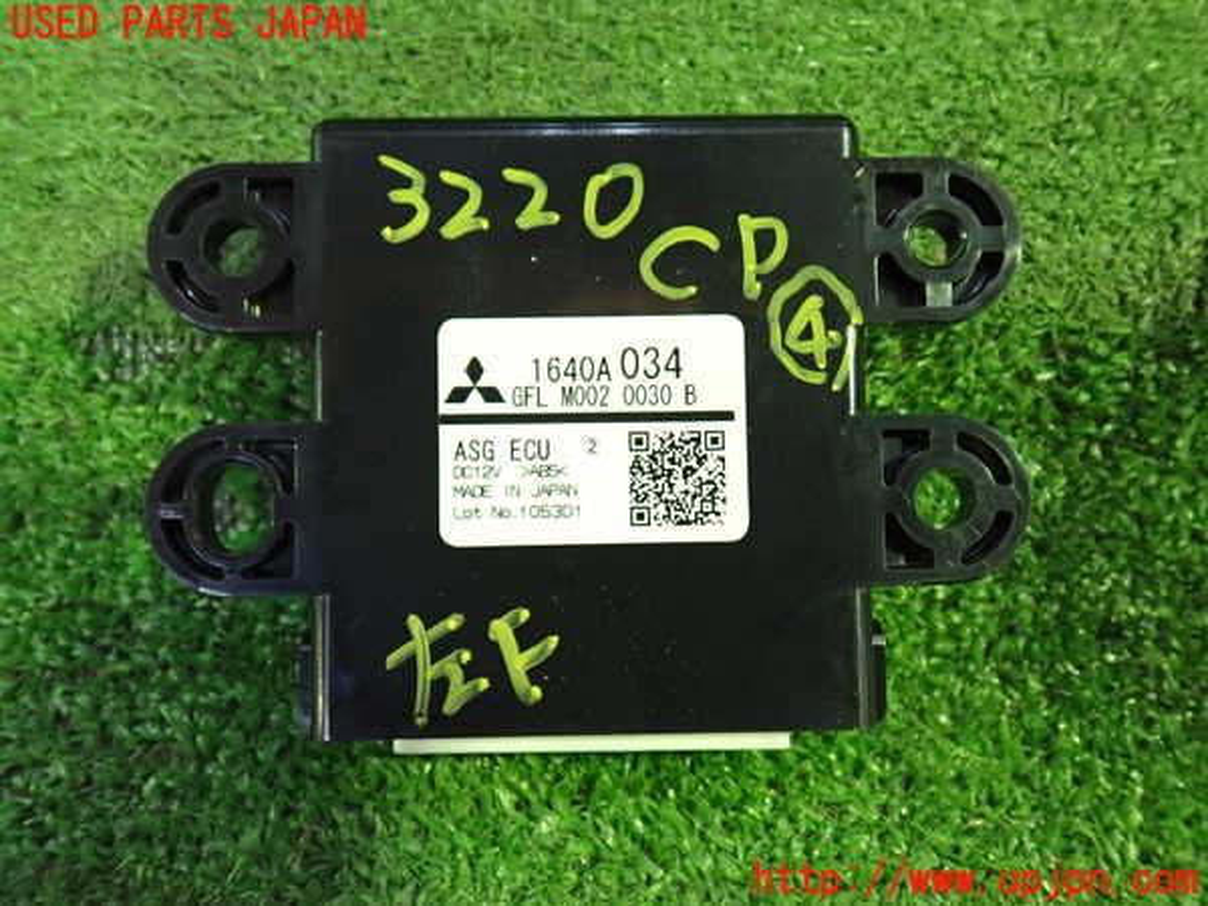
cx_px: 604
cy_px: 453
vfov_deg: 46.8
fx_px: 1047
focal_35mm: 30
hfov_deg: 60.0
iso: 800
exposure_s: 1/30
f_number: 2.3
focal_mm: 5.4
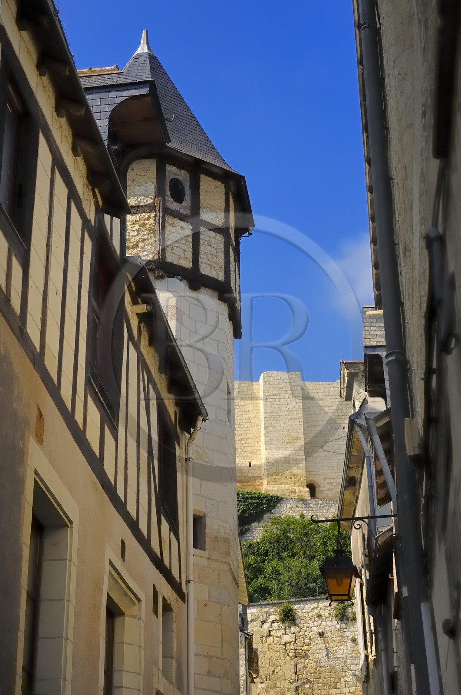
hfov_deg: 21.5
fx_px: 1214
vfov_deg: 31.9
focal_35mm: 63
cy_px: 348
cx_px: 230
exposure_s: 1/125
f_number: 8.5
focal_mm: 42
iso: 100
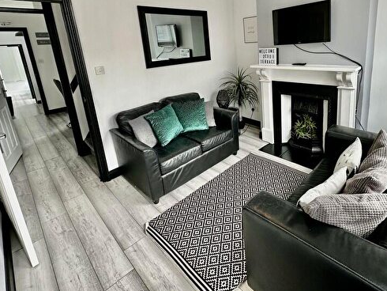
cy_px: 92
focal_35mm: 20
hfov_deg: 80.0
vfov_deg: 64.0
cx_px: 245
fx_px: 224
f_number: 2.2
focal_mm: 2.22
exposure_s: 1/99
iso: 100
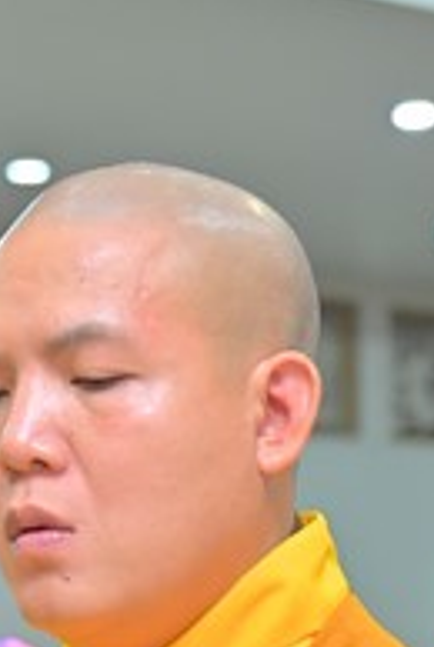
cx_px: 72
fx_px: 4216
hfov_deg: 5.9
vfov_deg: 8.7
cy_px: 700
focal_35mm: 234
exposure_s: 1/125
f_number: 4
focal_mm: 70
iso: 2000
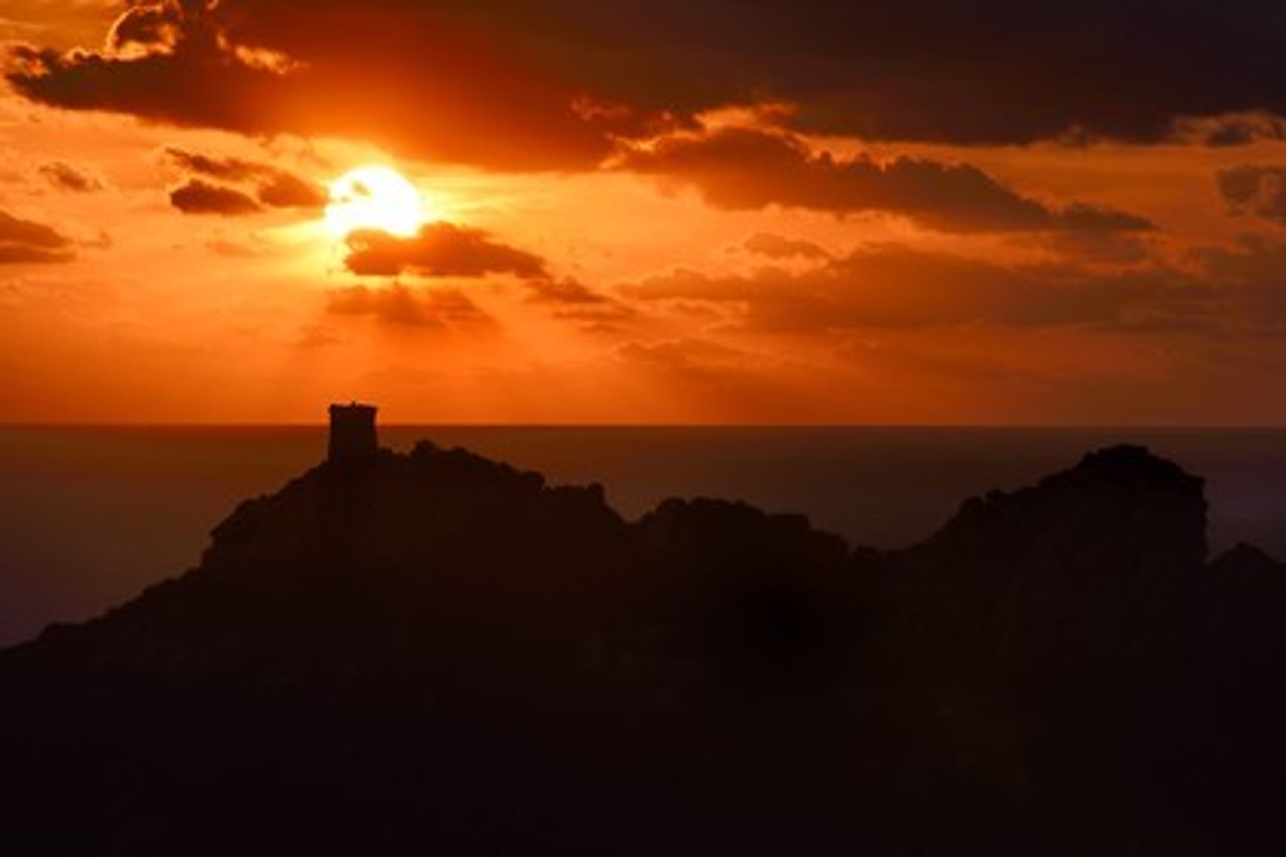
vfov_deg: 4.9
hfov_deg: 7.4
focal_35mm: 280
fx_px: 10001
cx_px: 643
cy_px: 428
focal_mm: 280
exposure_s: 1/250
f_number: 20
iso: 200
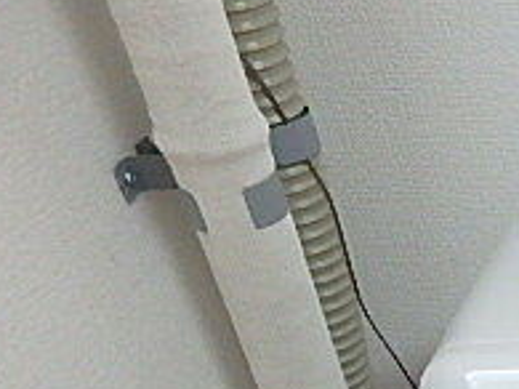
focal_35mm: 69
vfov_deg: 18.4
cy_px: 618
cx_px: 817
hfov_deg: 22.2
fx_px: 1034
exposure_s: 1/30
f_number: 3.5
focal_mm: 3.7
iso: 640
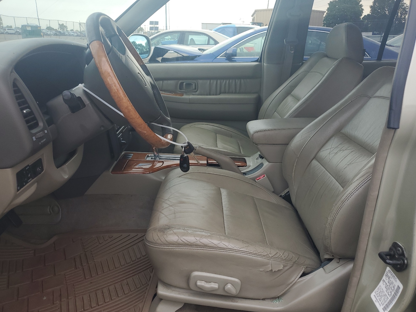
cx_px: 211
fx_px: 324
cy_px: 161
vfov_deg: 51.4
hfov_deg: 65.3
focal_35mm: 27
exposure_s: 1/185
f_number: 1.5
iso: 50
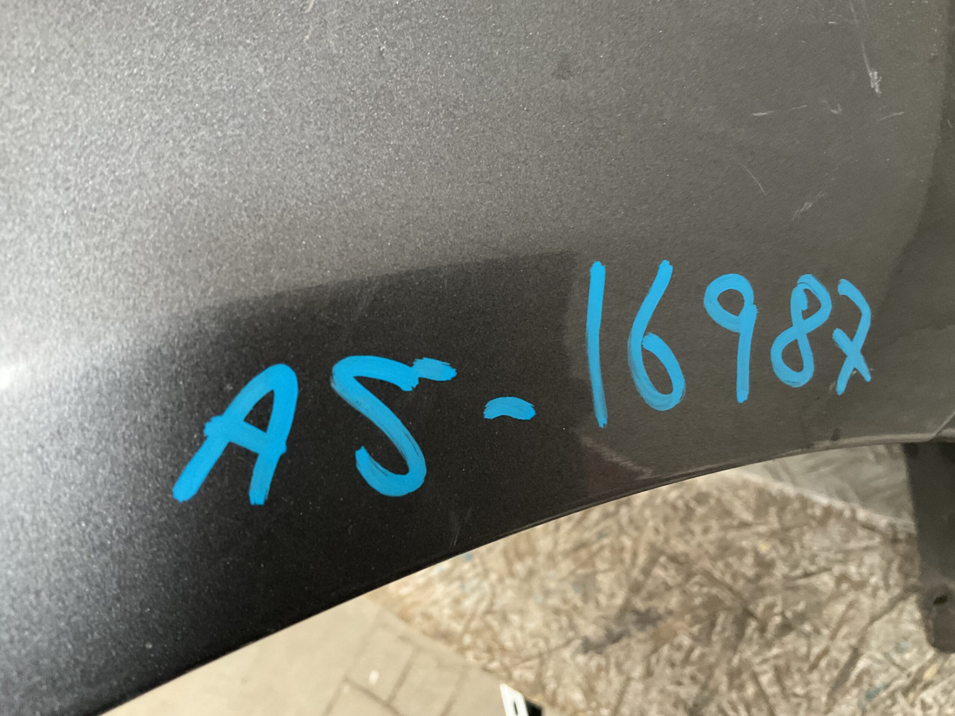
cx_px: 478
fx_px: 800
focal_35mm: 29
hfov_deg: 61.7
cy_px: 358
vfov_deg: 48.2
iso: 200
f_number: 1.8
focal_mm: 3
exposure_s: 1/33
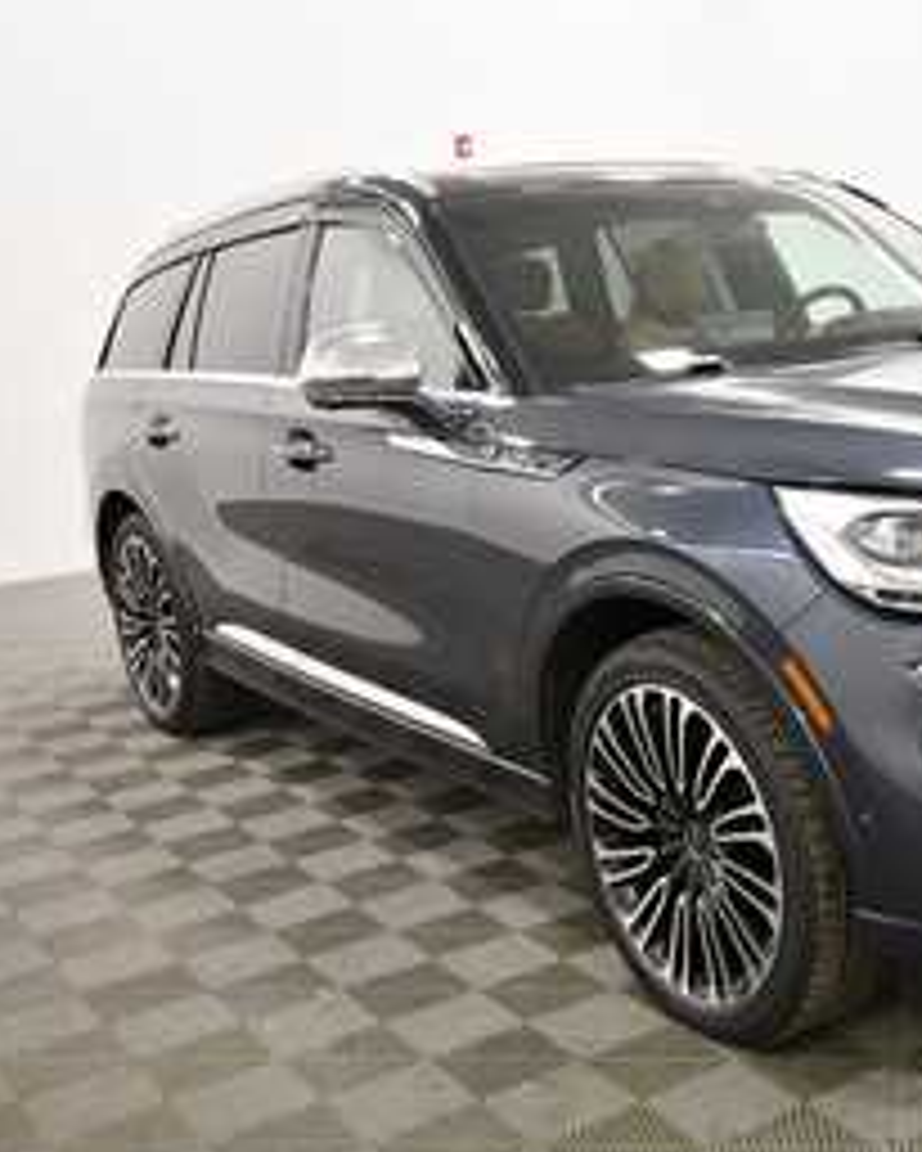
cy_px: 585
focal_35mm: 44
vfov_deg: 42.0
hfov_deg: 32.6
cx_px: 810
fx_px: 1500
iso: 1400
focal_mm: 20
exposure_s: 1/125
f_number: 5.6
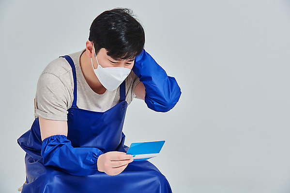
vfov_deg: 9.2
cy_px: 96
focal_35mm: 150
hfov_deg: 13.7
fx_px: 1209
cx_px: 145
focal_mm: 150
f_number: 14
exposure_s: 1/125
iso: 100
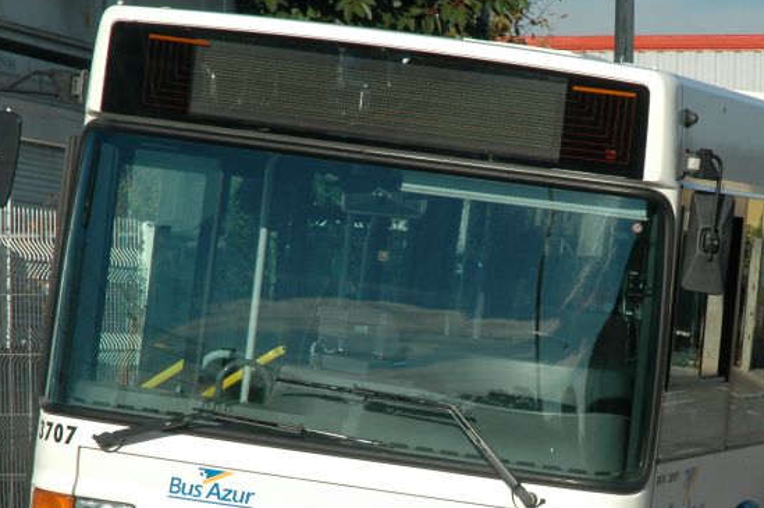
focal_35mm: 196
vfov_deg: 7.0
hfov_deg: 10.5
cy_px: 376
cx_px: 550
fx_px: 4156
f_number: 11
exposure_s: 1/500
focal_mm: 70
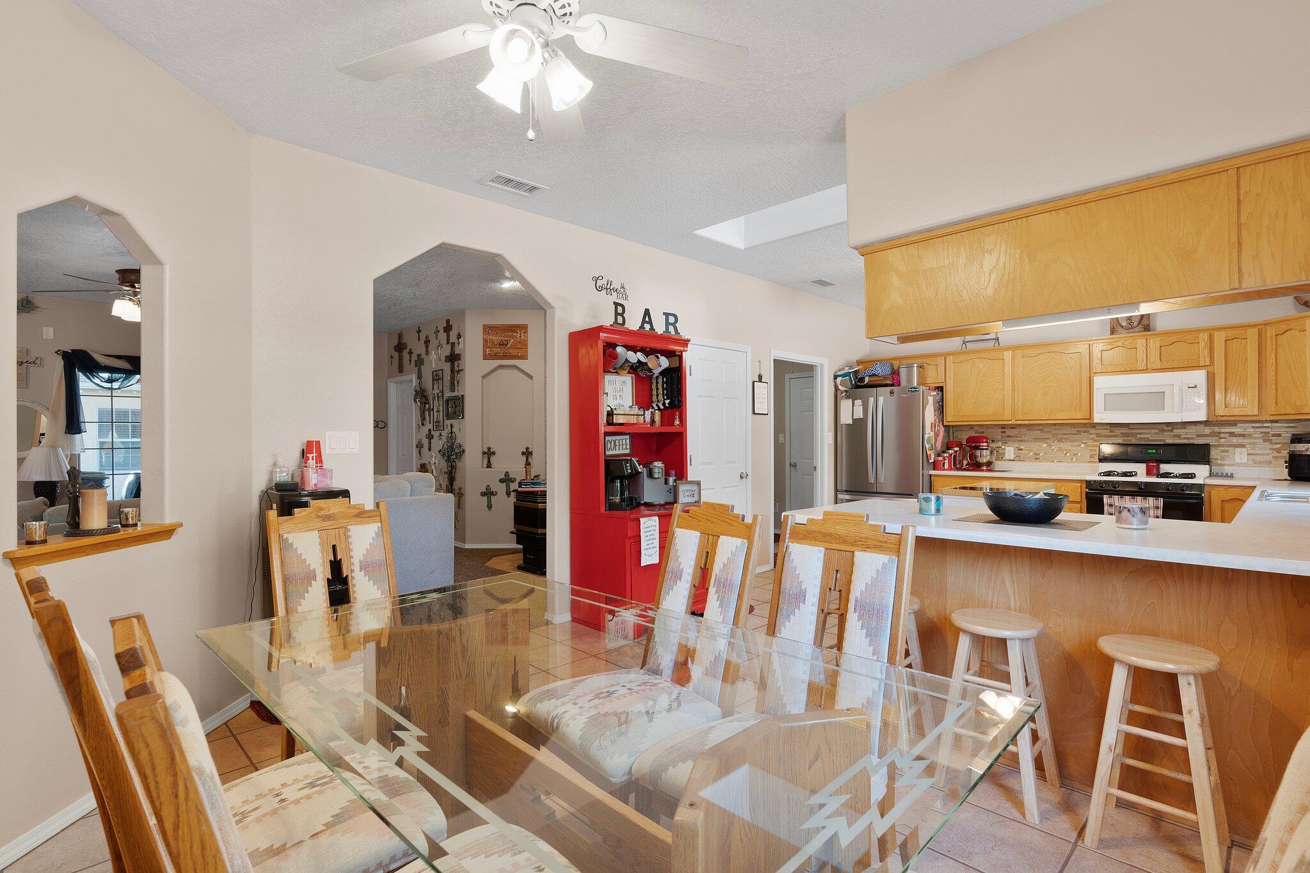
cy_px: 436
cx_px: 655
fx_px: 619
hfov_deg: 93.3
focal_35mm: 17
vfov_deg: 70.4
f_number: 9
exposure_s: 1.3
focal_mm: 17
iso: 250
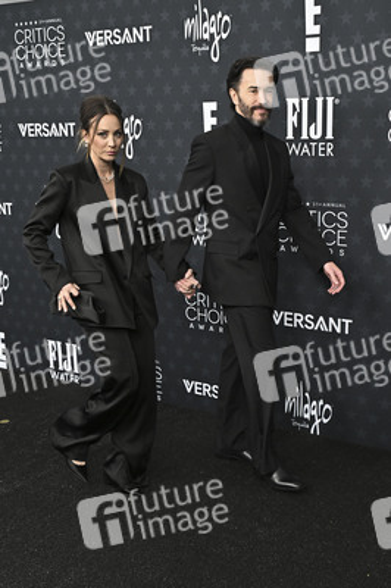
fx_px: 571
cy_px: 294
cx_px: 196
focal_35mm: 35
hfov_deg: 37.8
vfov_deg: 54.5
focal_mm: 35
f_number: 5.6
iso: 1250
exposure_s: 1/320
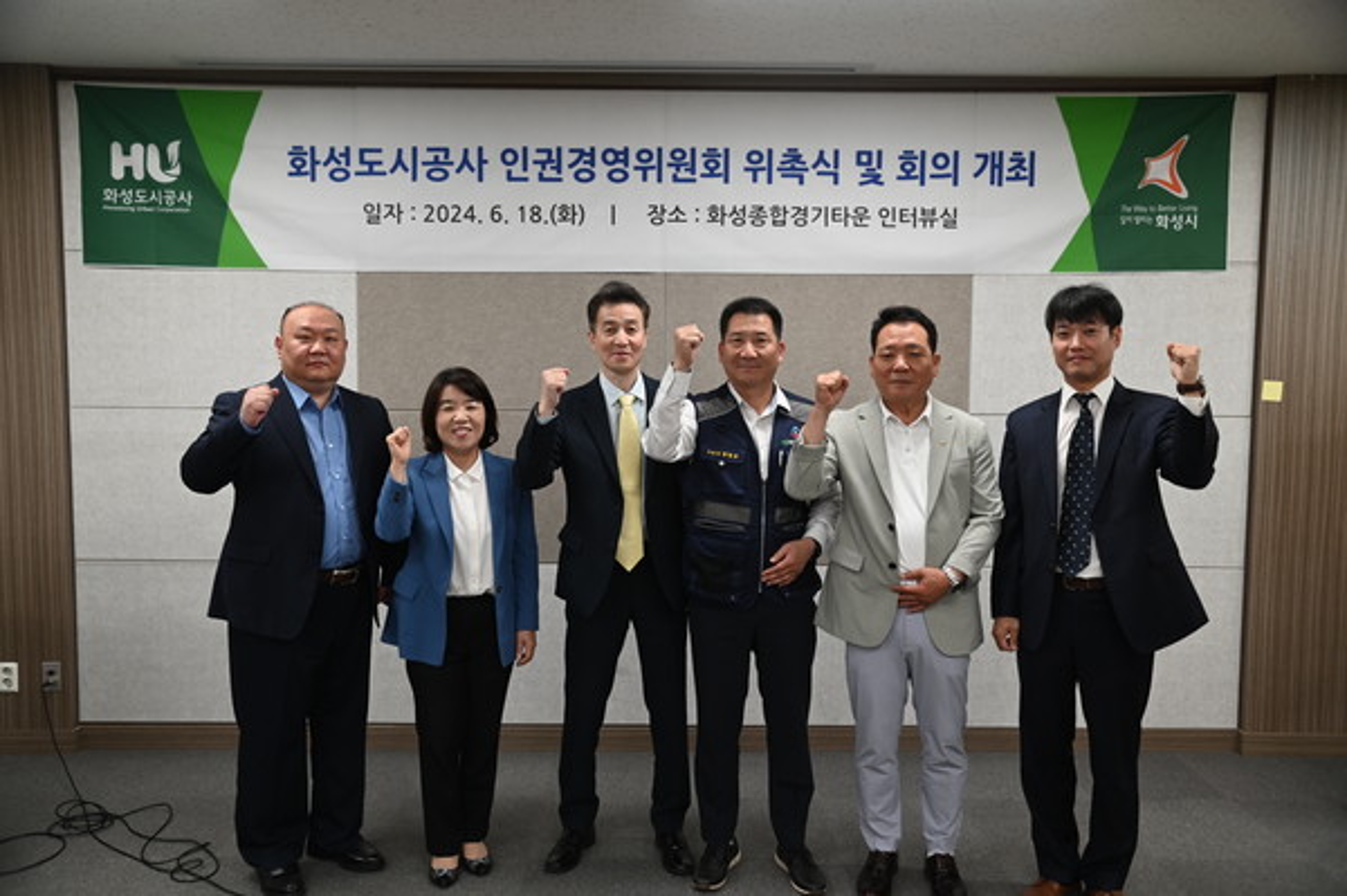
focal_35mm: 31
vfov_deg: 42.3
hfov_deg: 60.3
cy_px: 448
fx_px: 1159
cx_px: 674
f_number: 4
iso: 1000
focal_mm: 31
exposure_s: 1/125
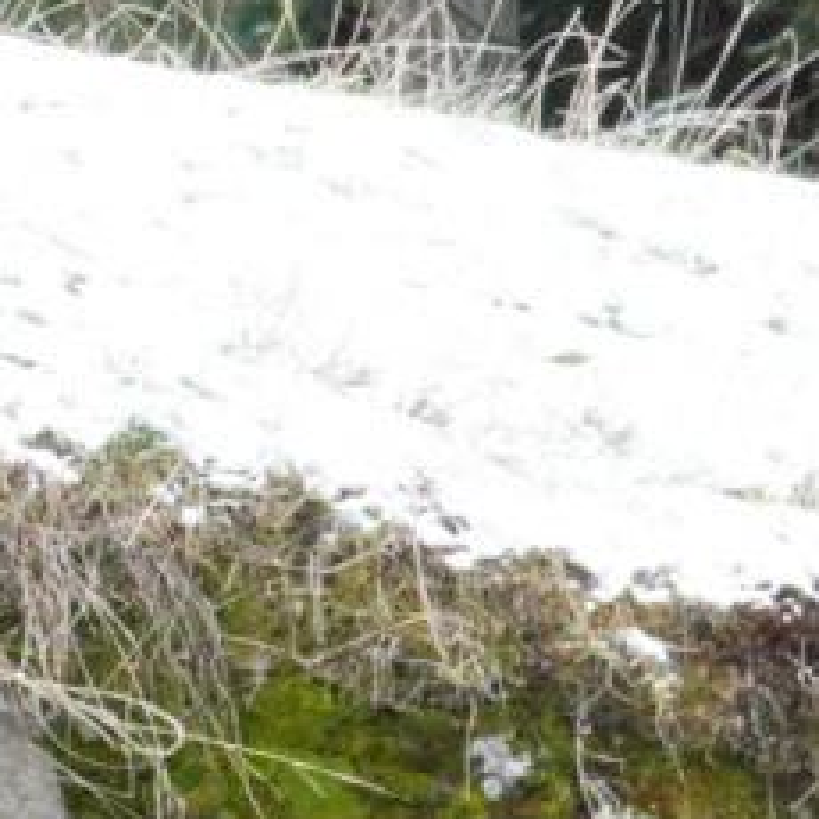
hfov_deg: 2.2
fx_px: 21602
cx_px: -1481
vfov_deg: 2.2
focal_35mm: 807
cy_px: -381
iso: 2500
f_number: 13
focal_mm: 90
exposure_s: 1/160
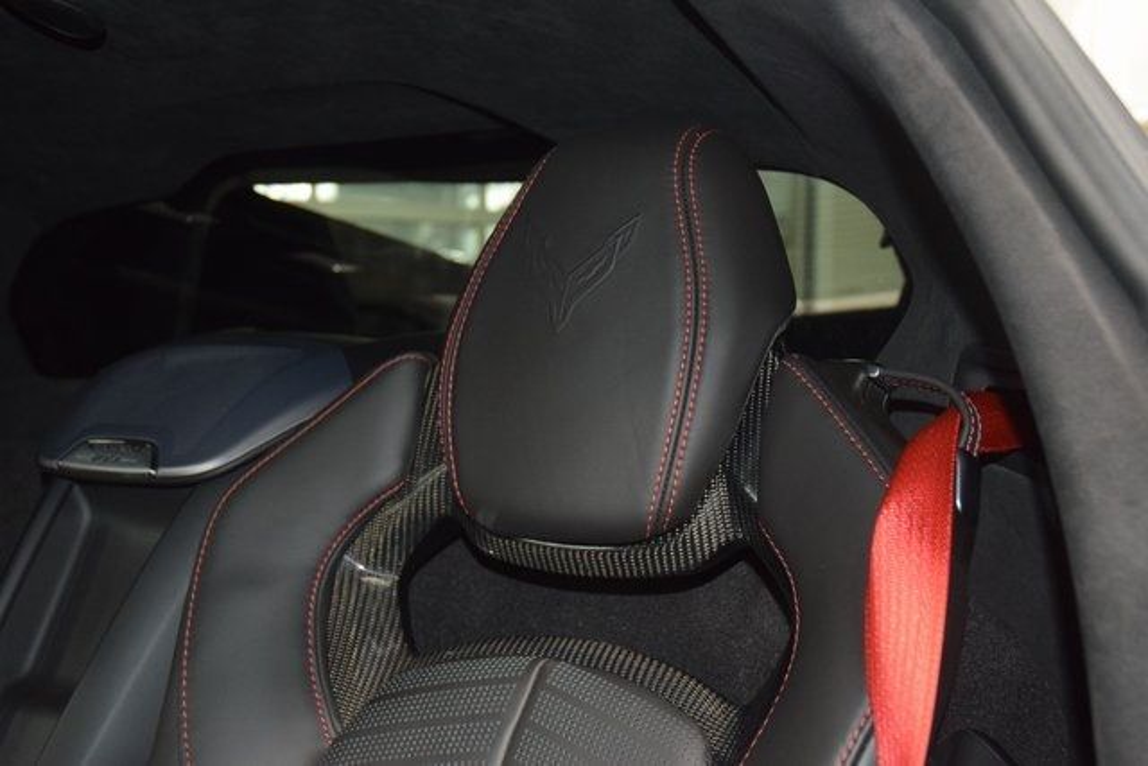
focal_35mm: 40
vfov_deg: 33.0
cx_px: 574
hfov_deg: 47.9
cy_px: 383
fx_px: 1292
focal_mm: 27
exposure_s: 1/40
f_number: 3.8
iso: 2000
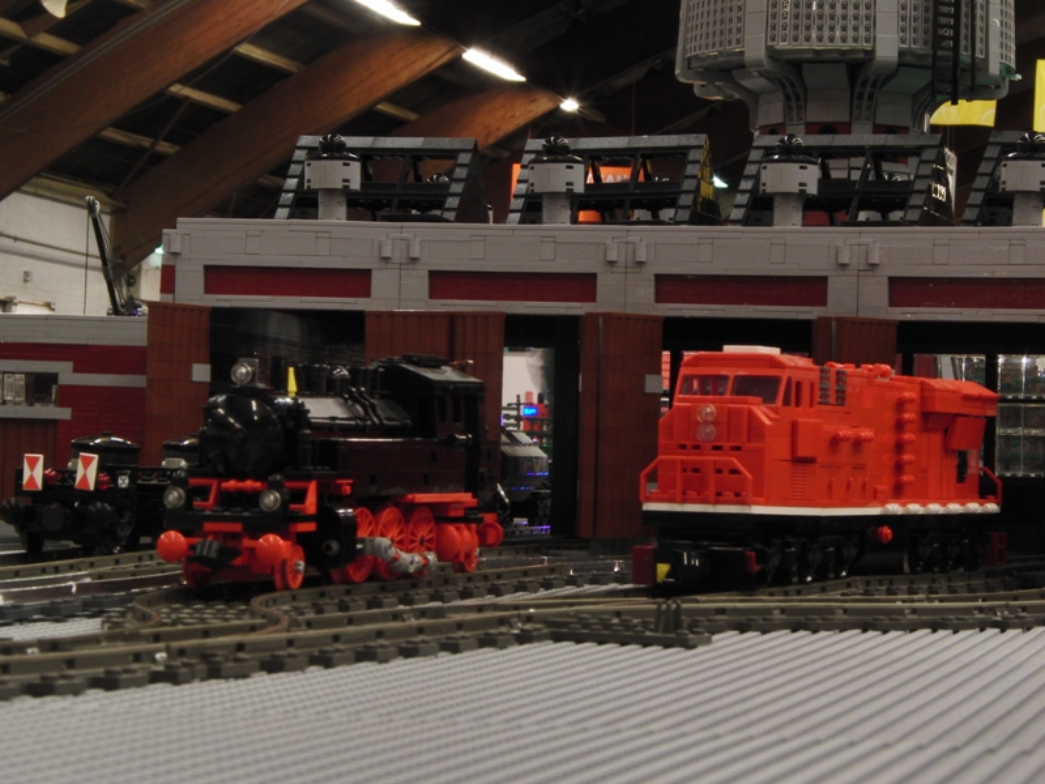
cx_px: 522
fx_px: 3532
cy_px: 392
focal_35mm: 117
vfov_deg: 12.7
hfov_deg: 16.8
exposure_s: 1
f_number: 7.4
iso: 100
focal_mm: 20.8
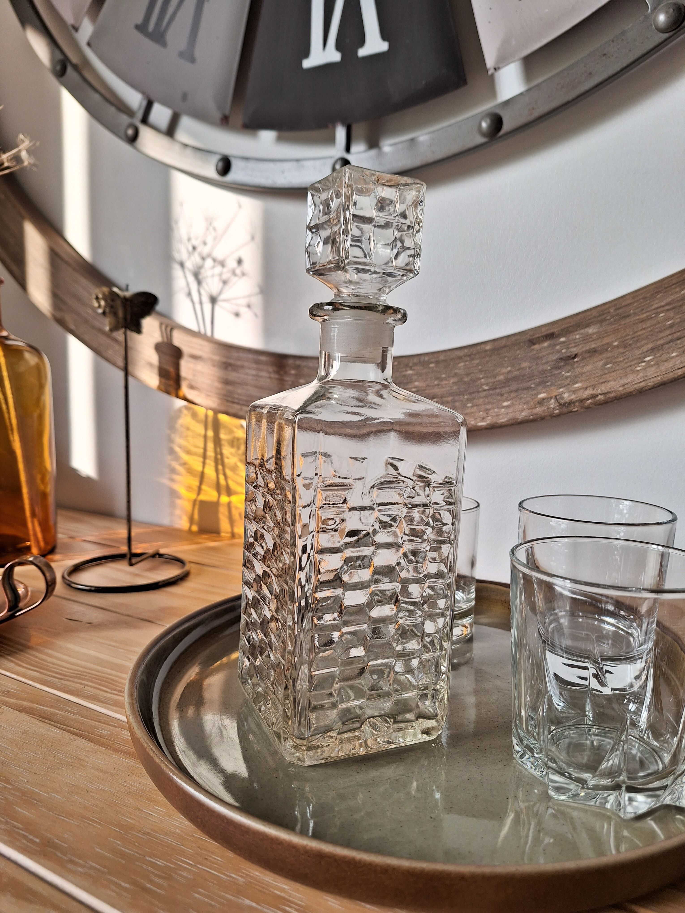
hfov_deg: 58.9
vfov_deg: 73.9
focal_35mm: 23
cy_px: 456
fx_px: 607
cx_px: 342
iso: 40
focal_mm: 5.54
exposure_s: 1/322
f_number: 1.8
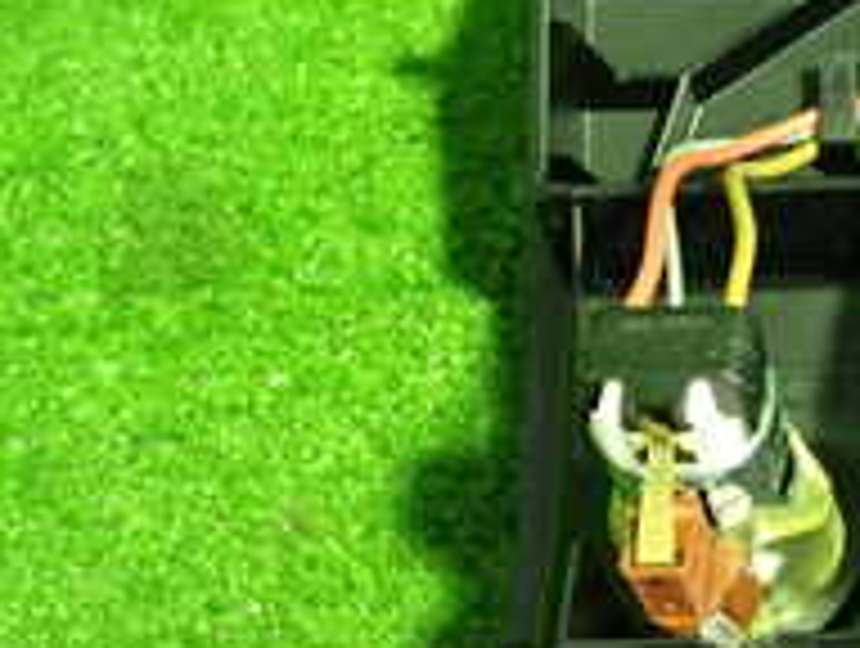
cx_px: 1202
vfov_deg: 15.8
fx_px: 2340
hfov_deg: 18.9
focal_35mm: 94
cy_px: 284
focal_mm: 5.4
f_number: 2.3
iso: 640
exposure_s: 1/30
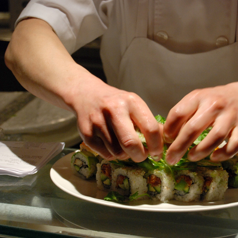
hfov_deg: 16.4
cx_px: 166
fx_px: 822
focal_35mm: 106
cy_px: 119
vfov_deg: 16.5
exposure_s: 1/40
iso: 640
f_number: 5.6
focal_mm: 55
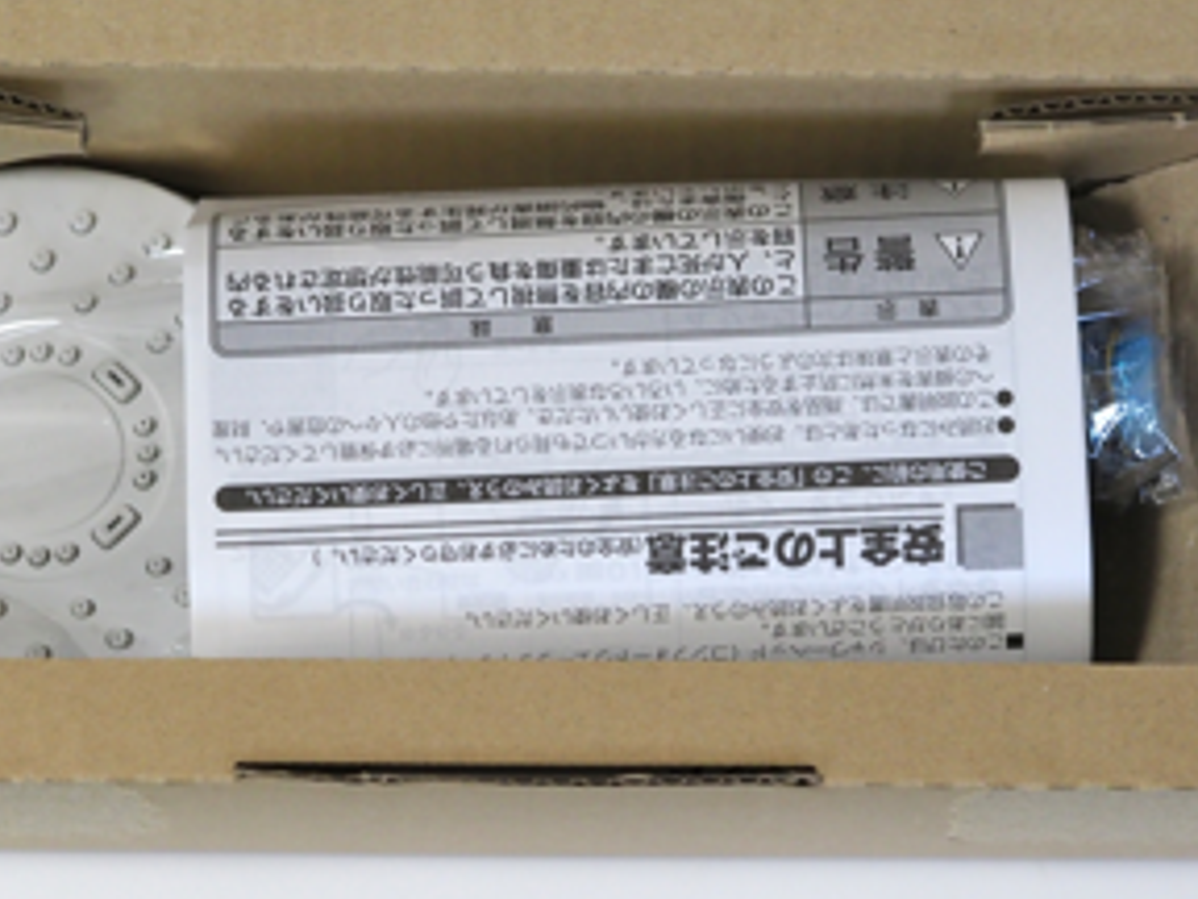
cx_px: 532
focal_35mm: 175
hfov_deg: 11.3
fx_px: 6056
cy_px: 397
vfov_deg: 8.5
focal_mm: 60
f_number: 4
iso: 1250
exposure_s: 1/125
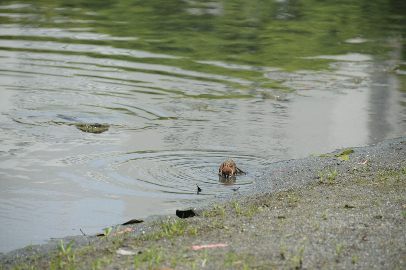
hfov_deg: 6.9
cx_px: 203
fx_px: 3379
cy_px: 135
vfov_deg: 4.6
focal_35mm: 300
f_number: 5.6
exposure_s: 1/2000
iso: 2000
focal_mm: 200
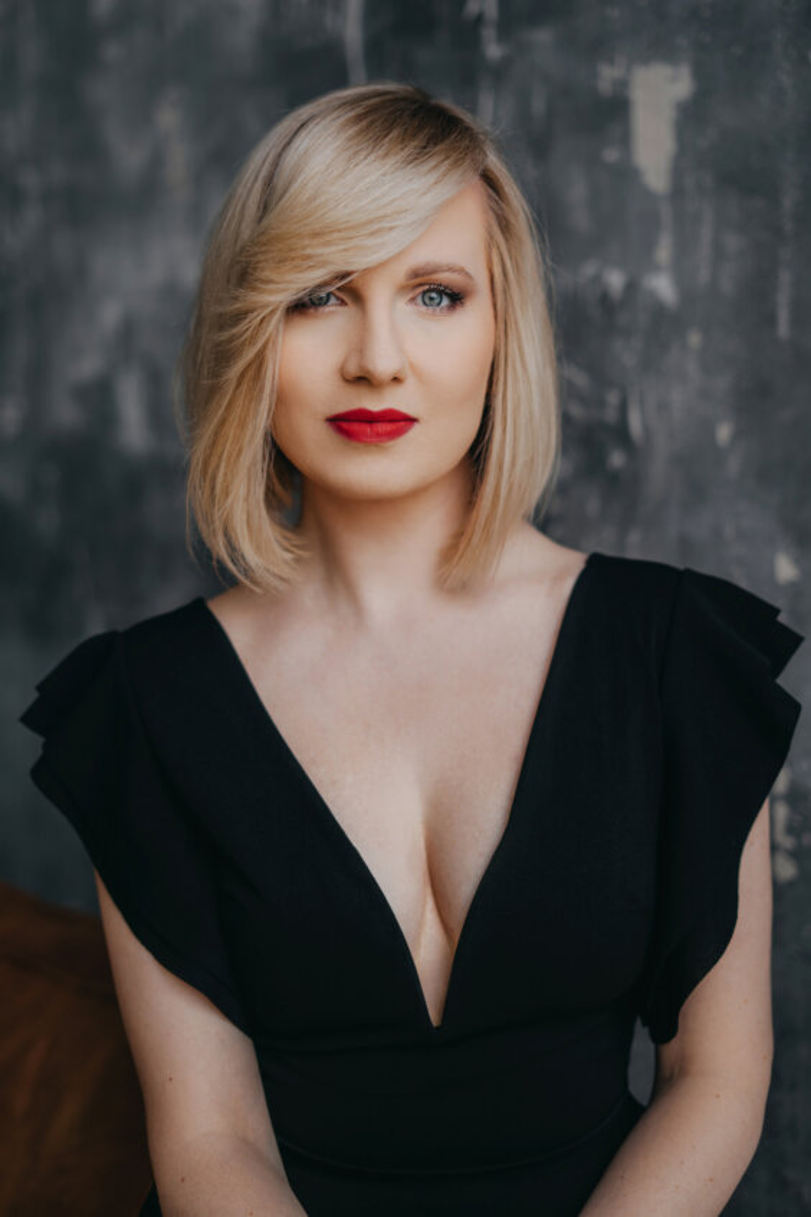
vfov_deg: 39.6
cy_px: 608
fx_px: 1689
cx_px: 406
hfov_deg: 27.0
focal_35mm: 50
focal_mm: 50
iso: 100
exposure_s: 1/250
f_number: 2.2
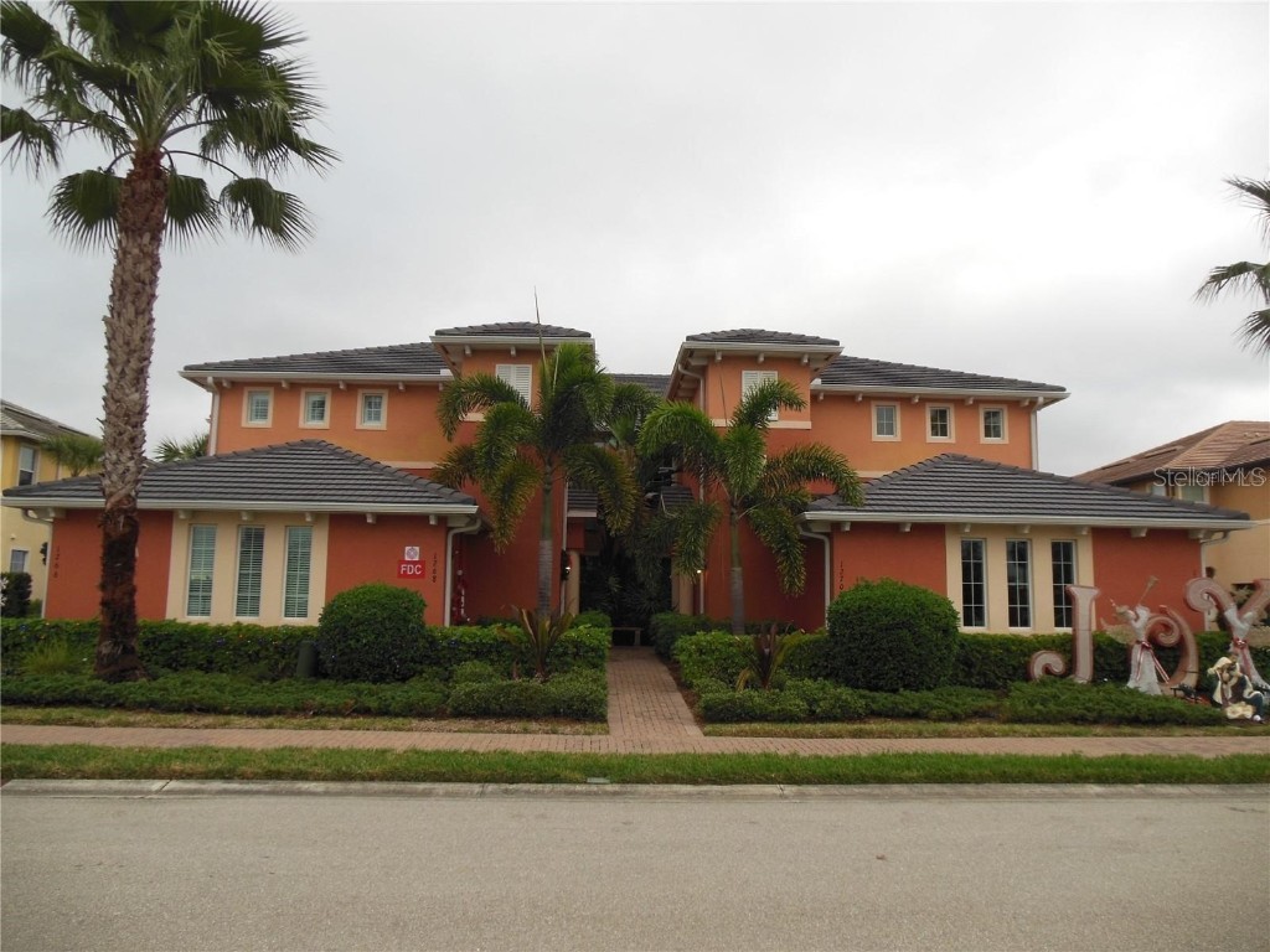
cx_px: 635
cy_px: 476
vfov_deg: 54.9
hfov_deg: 69.4
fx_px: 917
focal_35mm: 25
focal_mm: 4.5
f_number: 3.2
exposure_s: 1/320
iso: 125
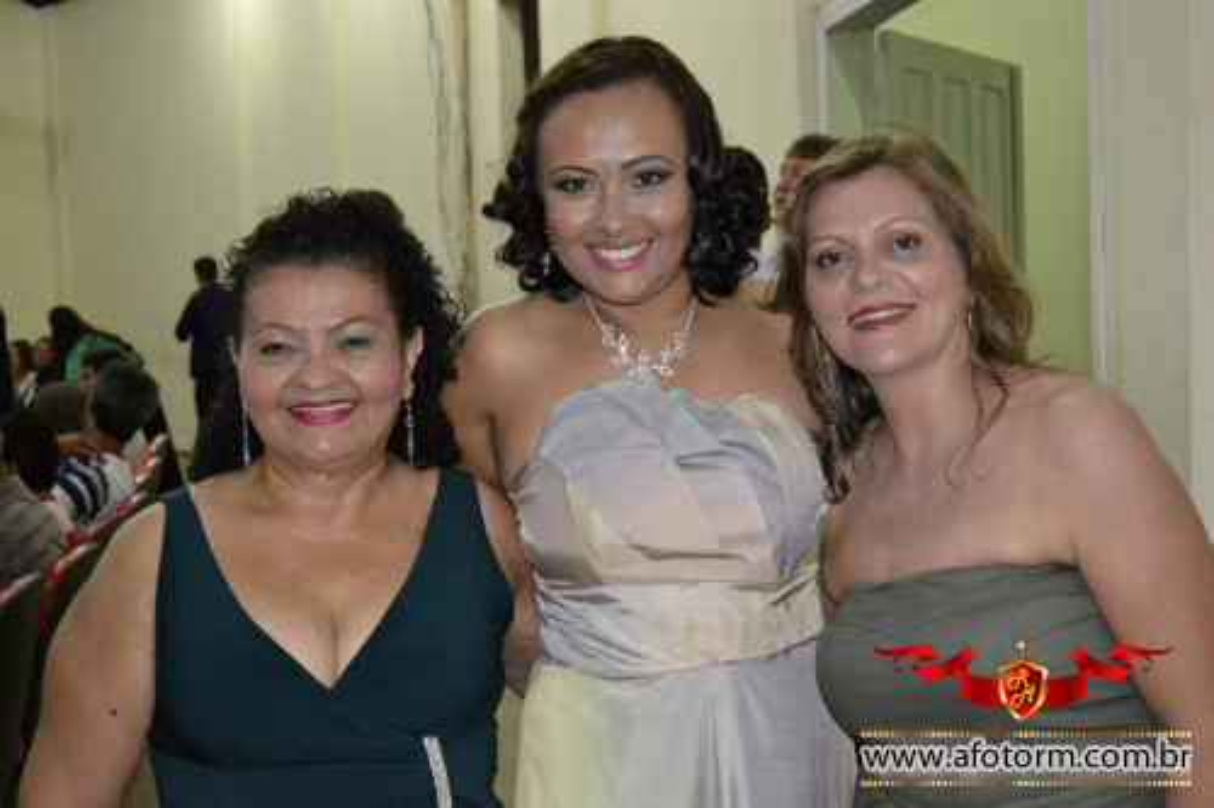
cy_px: 404
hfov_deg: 38.9
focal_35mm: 51
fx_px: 1719
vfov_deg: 26.5
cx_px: 607
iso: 3200
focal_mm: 34
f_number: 5
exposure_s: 1/60
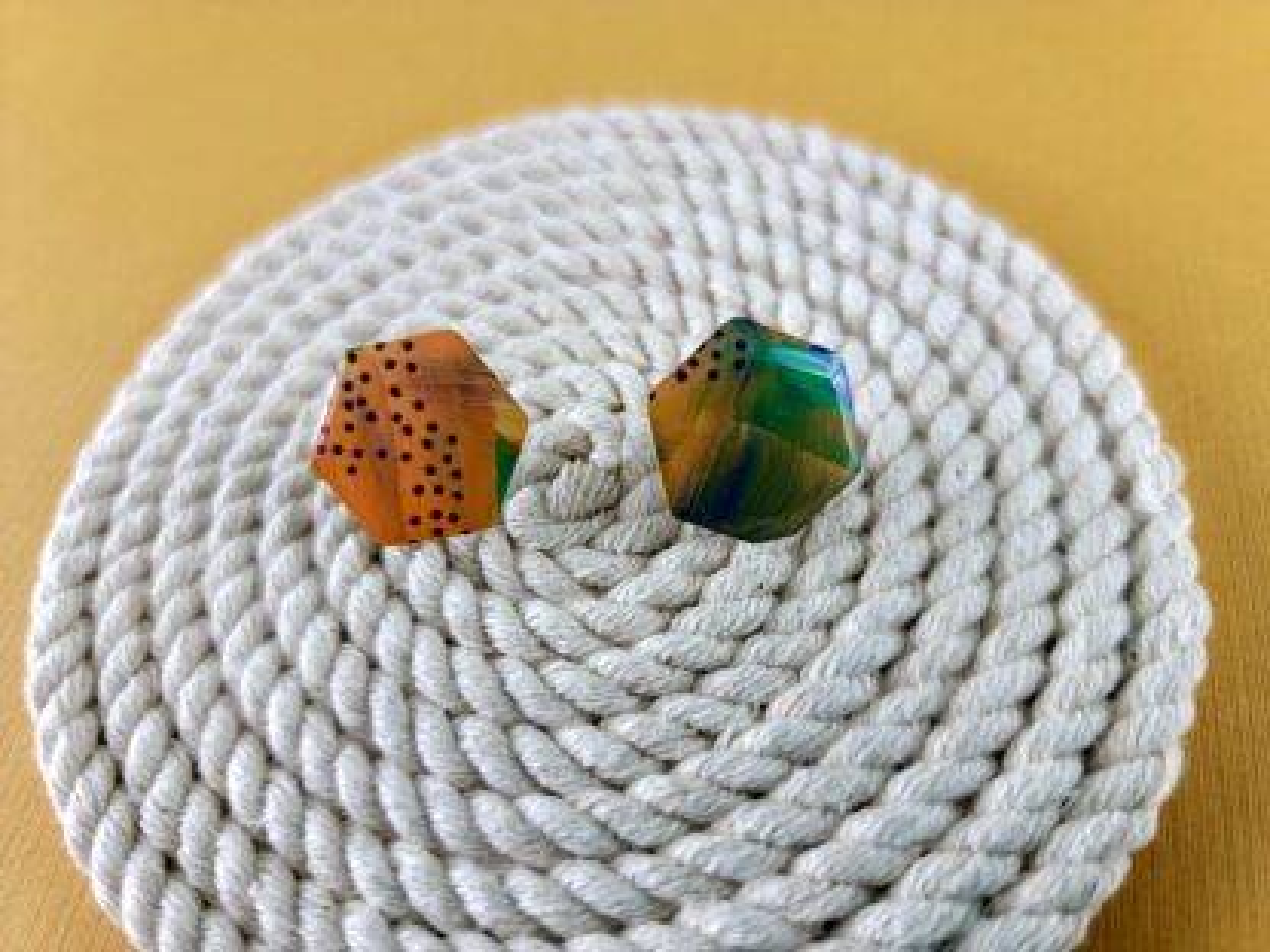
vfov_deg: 56.8
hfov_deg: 71.6
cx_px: 635
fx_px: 881
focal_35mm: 24
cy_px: 476
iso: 250
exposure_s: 1/40
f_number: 1.8
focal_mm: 6.7
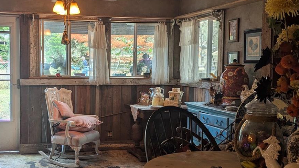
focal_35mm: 48
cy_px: 81
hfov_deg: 42.6
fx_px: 381
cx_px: 113
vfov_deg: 24.9
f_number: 1.85
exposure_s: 1/120
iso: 191
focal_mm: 6.81
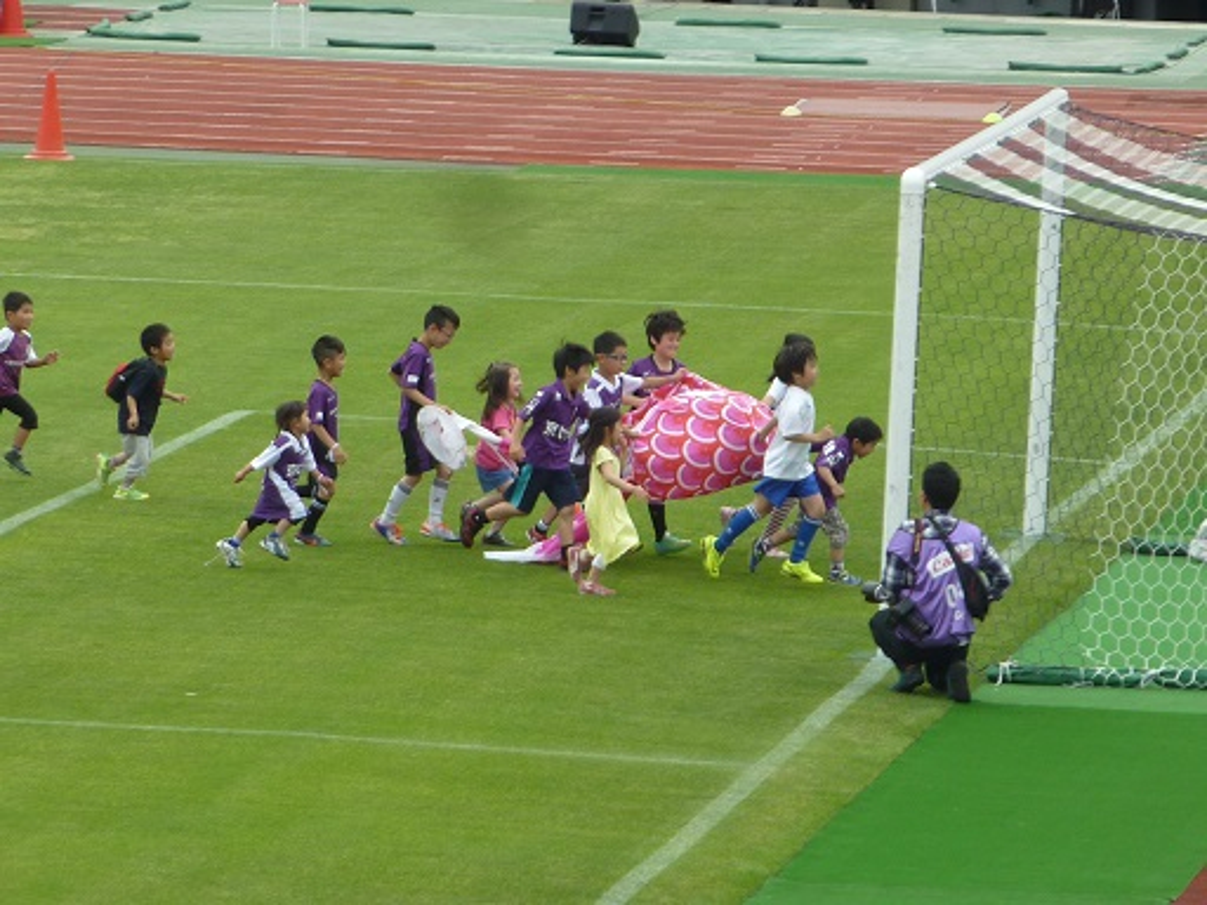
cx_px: 604
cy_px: 452
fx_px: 14924
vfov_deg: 3.5
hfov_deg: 4.6
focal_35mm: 428
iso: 80
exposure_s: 1/160
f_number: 4.9
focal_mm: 49.2
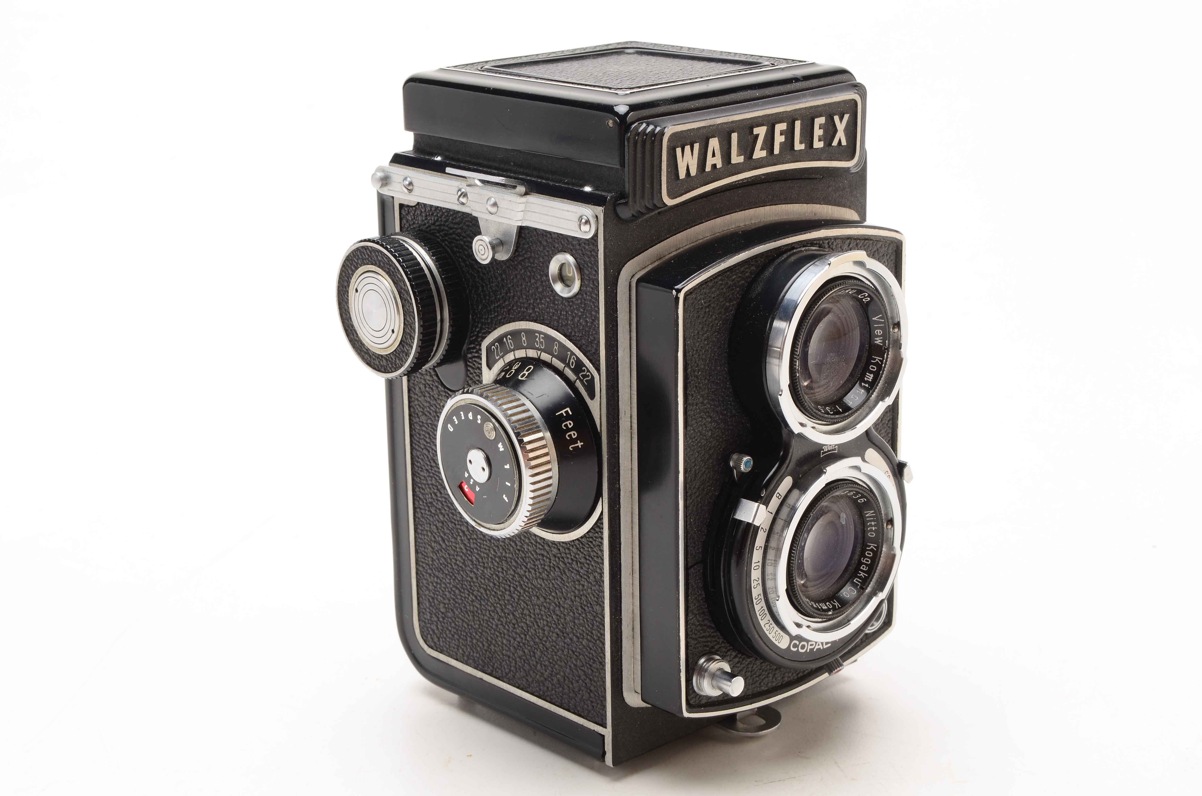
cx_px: 601
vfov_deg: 19.6
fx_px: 2299
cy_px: 398
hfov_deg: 29.3
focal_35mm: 69
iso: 100
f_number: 20
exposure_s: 1/160
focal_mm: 46
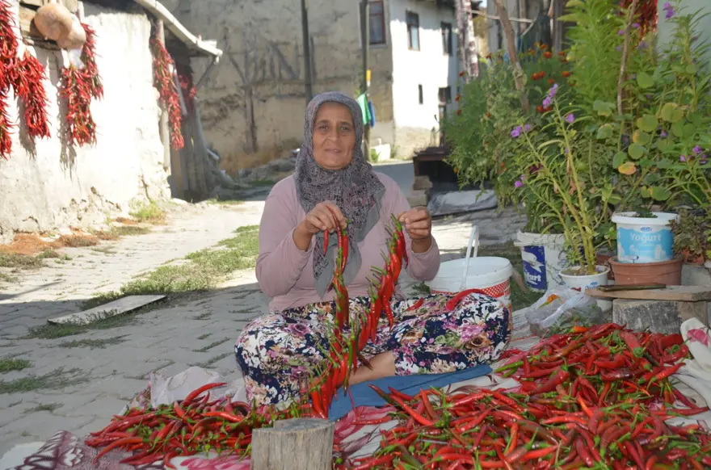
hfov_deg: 43.7
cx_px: 356
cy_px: 235
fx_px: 887
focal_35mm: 45
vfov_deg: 29.7
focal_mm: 30
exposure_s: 1/250
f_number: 6.3
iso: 100
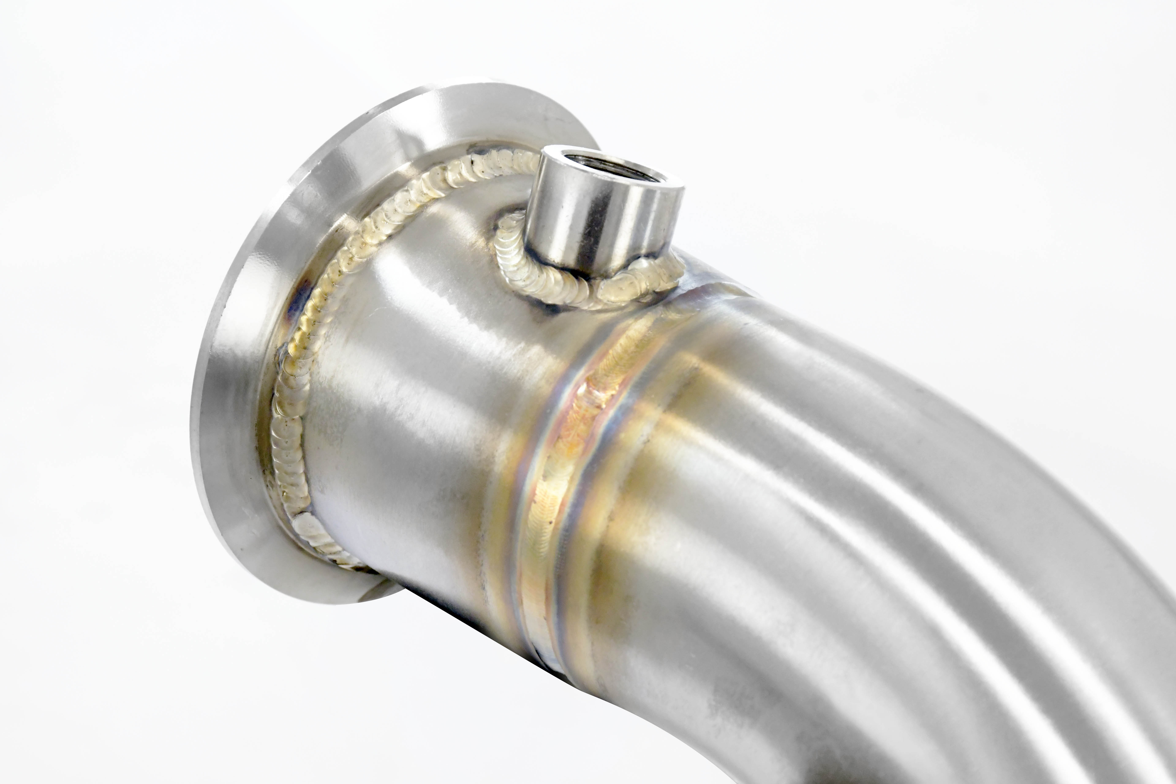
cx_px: 588
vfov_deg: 12.2
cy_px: 392
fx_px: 3658
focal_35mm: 112
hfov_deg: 18.3
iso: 3200
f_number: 10
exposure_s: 1/200
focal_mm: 75
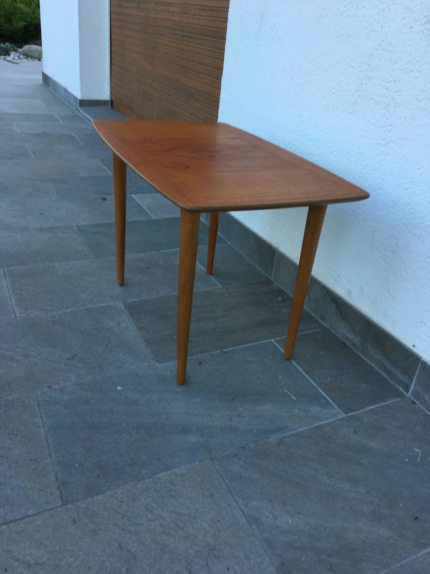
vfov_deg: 61.7
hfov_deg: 48.2
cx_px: 215
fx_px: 480
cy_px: 287
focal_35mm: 29
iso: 25
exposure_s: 1/110
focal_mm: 4.15
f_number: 2.2
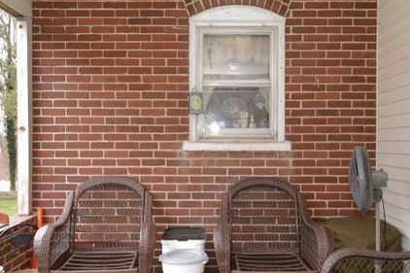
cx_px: 236
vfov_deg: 38.8
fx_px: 387
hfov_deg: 55.5
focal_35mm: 34
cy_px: 137
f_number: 8
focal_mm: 11
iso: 250
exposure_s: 1/60
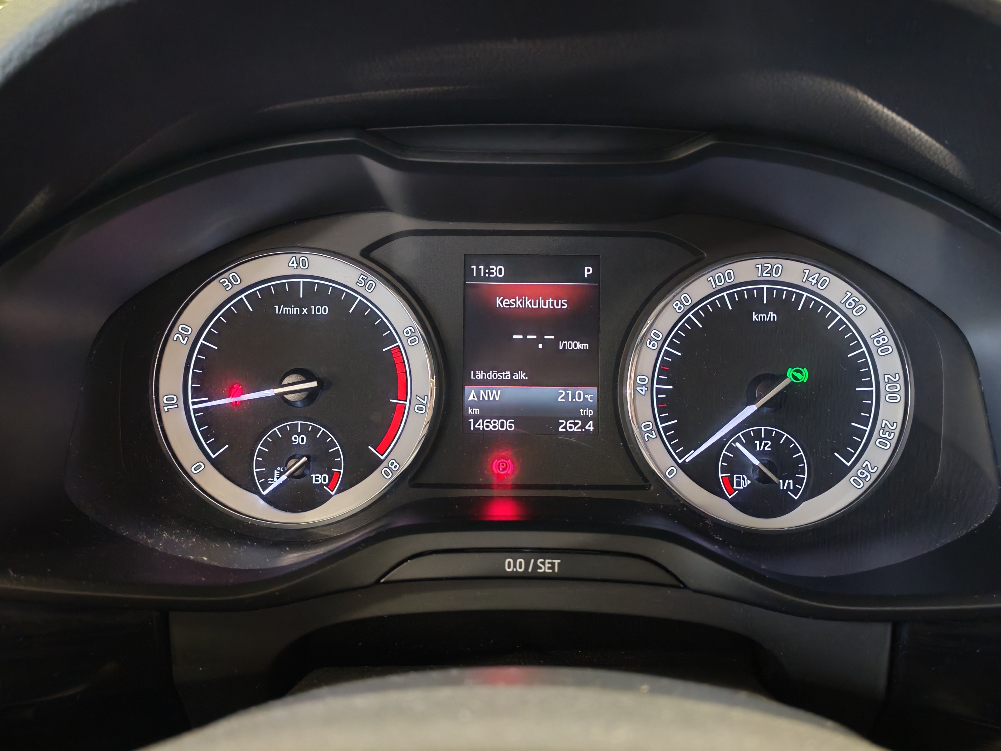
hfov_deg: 56.8
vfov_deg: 44.2
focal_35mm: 32
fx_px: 925
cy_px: 383
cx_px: 516
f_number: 1.9
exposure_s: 1/33.3
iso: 2265
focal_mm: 6.12
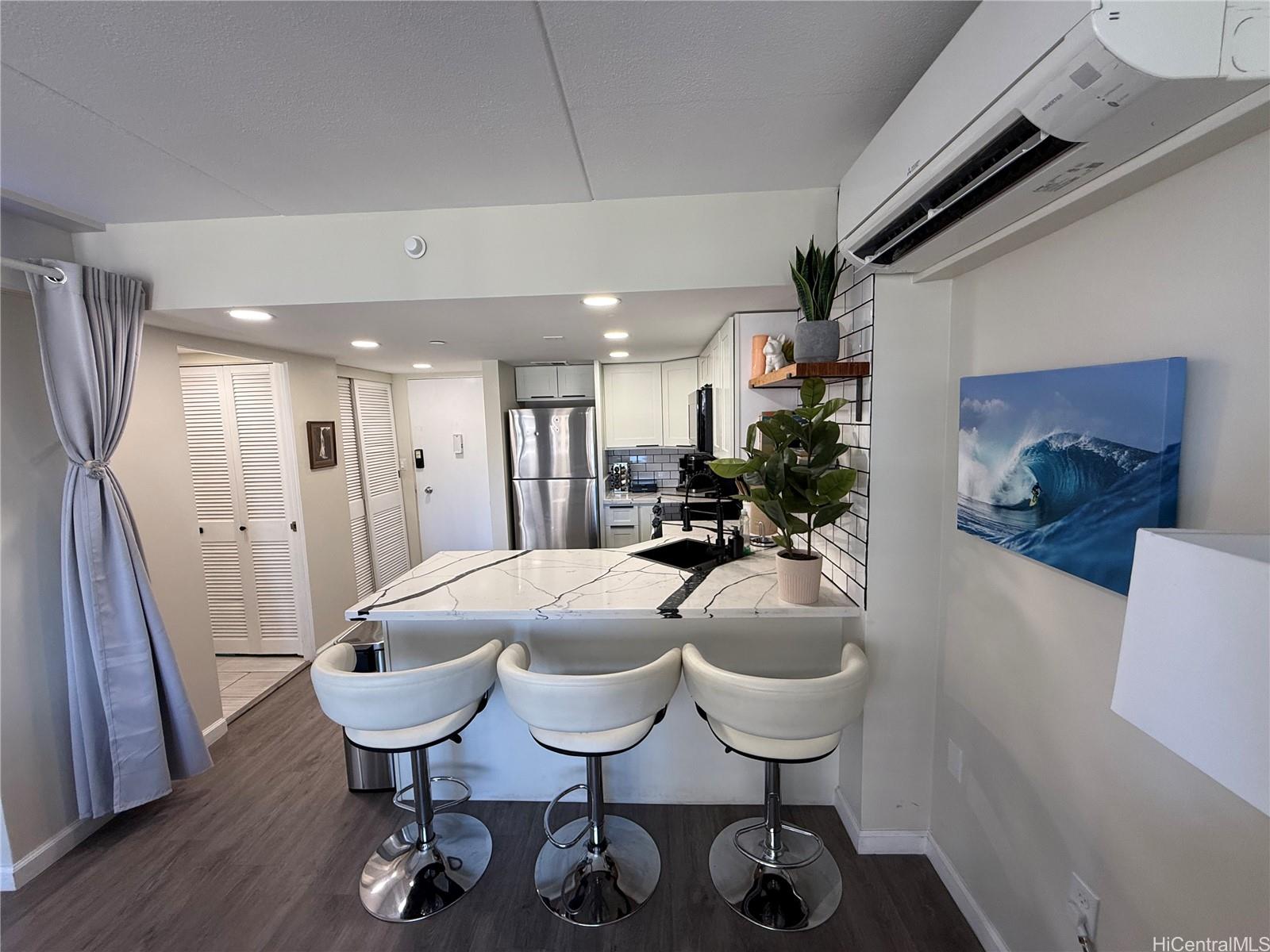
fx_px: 514
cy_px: 476
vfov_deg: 85.7
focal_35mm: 14
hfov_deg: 102.1
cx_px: 635
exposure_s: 1/120
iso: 125
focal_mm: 2.22
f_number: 2.2
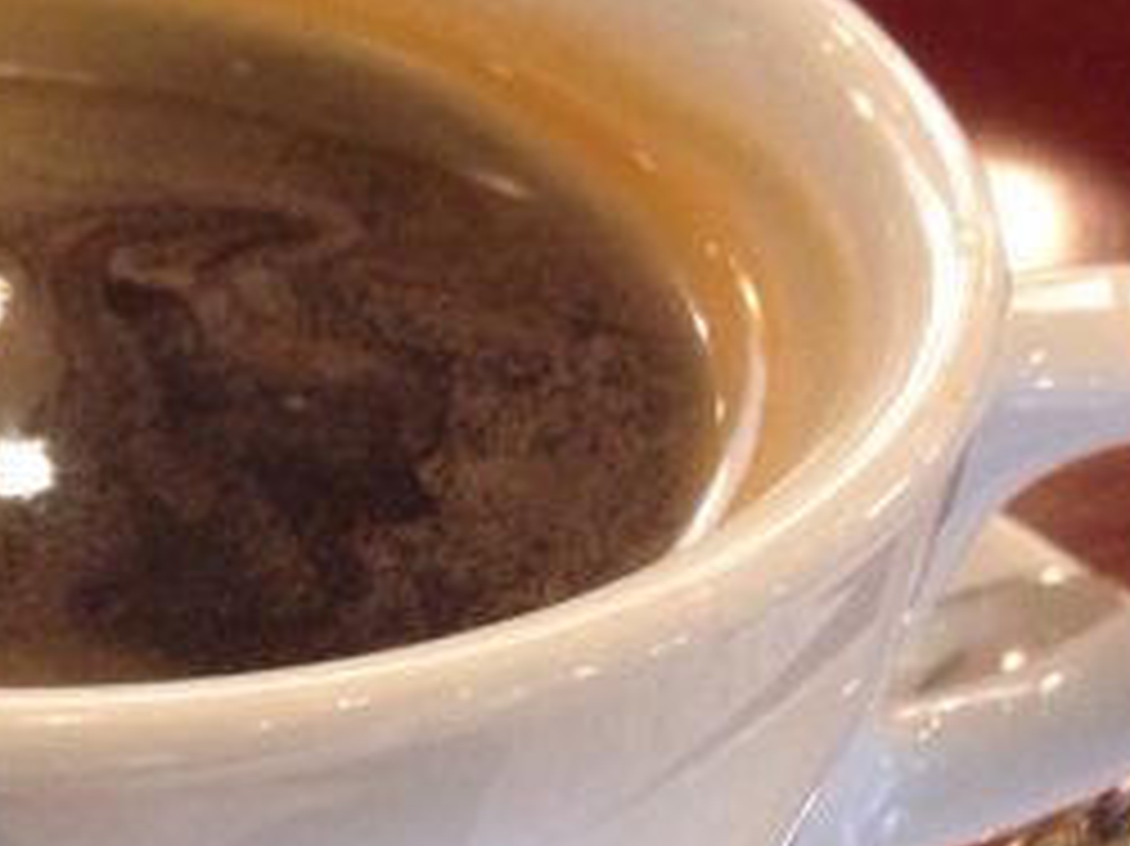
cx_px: 36
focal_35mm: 92
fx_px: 3002
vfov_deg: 15.8
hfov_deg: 20.7
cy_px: 817
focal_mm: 4.12
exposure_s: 1/20
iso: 250
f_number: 2.4
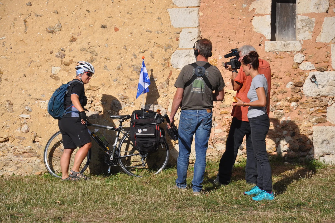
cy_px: 112
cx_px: 168
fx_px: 1366
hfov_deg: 14.0
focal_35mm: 147
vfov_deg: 9.3
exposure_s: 1/800
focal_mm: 98
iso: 200
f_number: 7.1
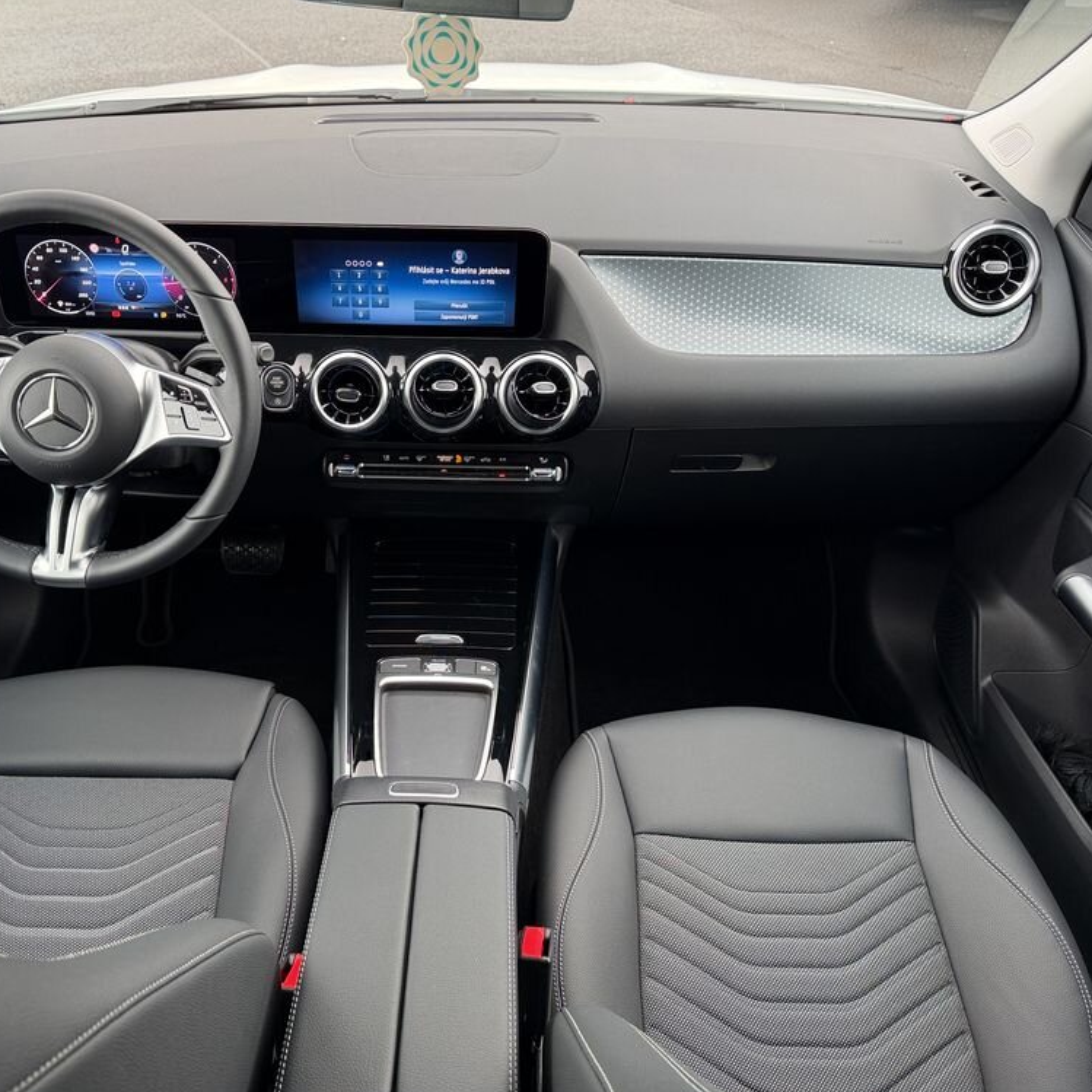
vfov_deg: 55.6
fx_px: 1035
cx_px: 424
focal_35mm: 29
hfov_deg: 55.1
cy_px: 547
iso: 125
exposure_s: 1/71
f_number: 1.78
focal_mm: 6.76
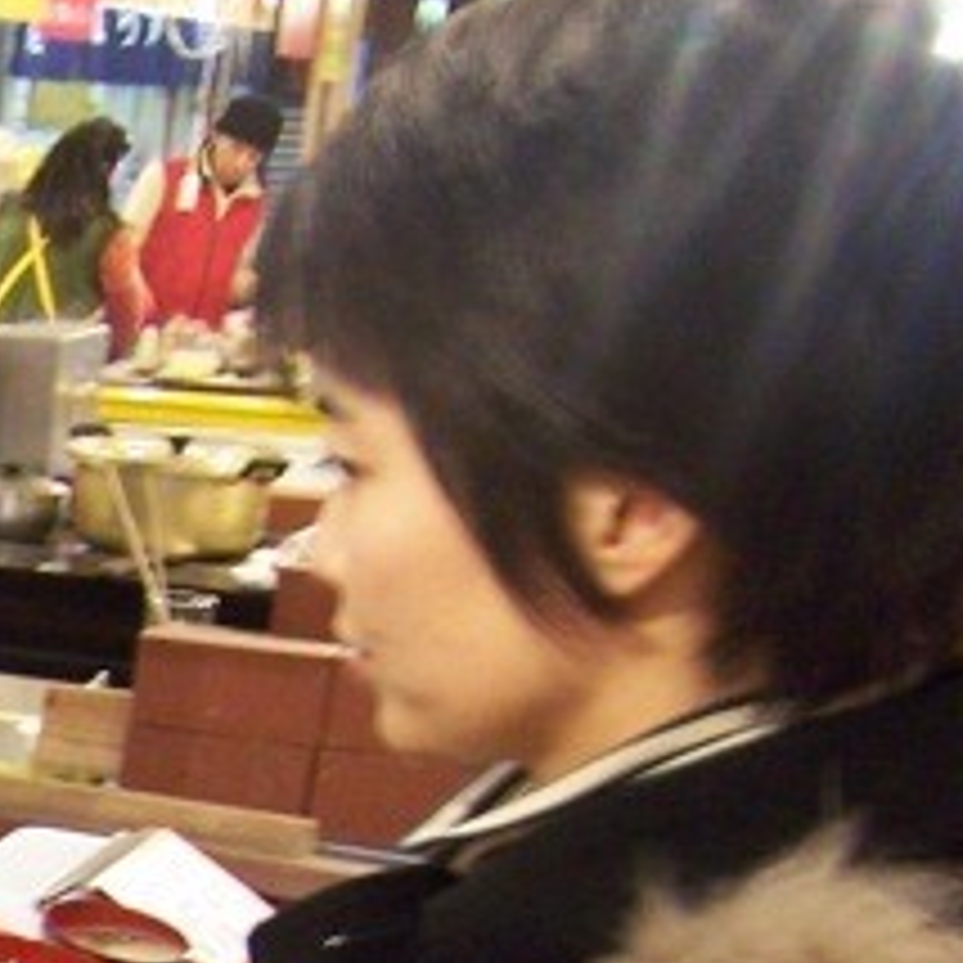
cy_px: 1220
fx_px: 2392
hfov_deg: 19.0
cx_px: -621
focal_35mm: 76
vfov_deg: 20.9
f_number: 2.8
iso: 160
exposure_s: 1/8
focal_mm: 3.8
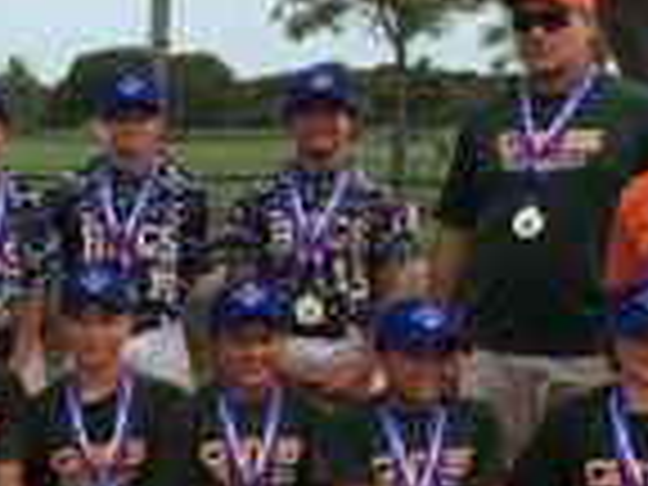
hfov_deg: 16.0
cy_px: 308
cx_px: -374
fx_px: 2078
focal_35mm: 111
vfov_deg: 13.3
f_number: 2.2
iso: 32
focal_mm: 4.15
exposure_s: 1/1414
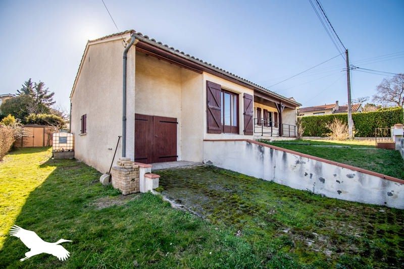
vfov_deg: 77.3
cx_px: 202
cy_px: 134
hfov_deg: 100.4
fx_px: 168
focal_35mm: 15
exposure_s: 1/1000
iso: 250
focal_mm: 10
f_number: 5.6
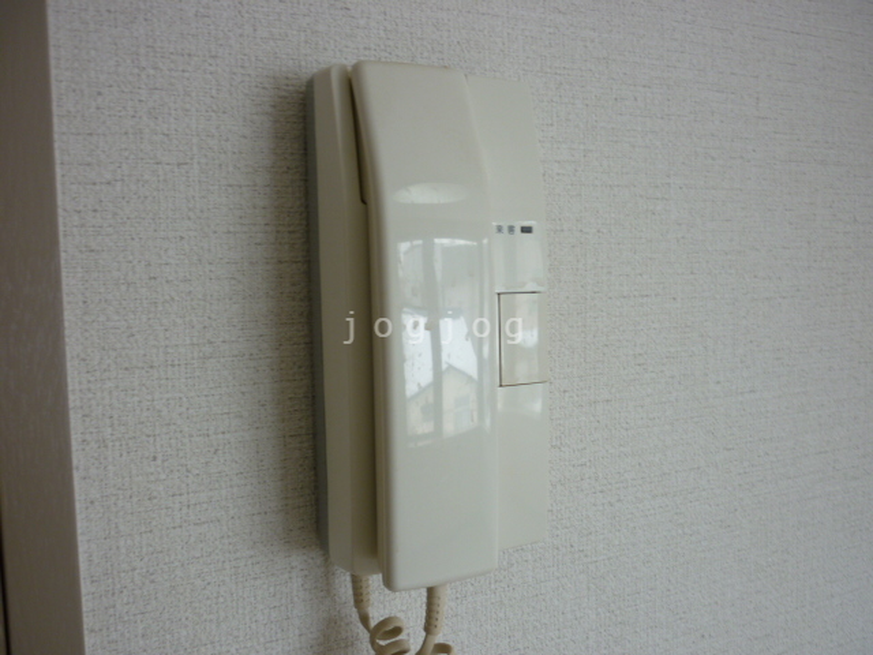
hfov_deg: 55.4
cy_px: 328
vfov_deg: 42.9
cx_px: 436
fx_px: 832
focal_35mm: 33
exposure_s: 1/50
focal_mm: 5.5
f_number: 2.8
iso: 80
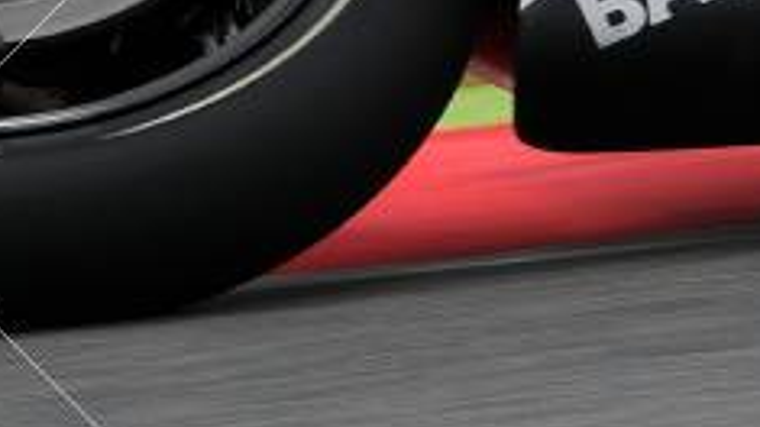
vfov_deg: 0.5
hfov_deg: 0.8
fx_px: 52559
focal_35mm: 2609
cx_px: 1045
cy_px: -535
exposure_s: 1/500
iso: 250
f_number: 9
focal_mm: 300
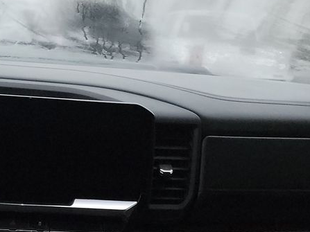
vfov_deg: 16.5
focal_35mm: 86
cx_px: 46
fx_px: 770
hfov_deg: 22.3
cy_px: 273
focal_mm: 6.7
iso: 1729
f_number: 1.8
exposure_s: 1/59
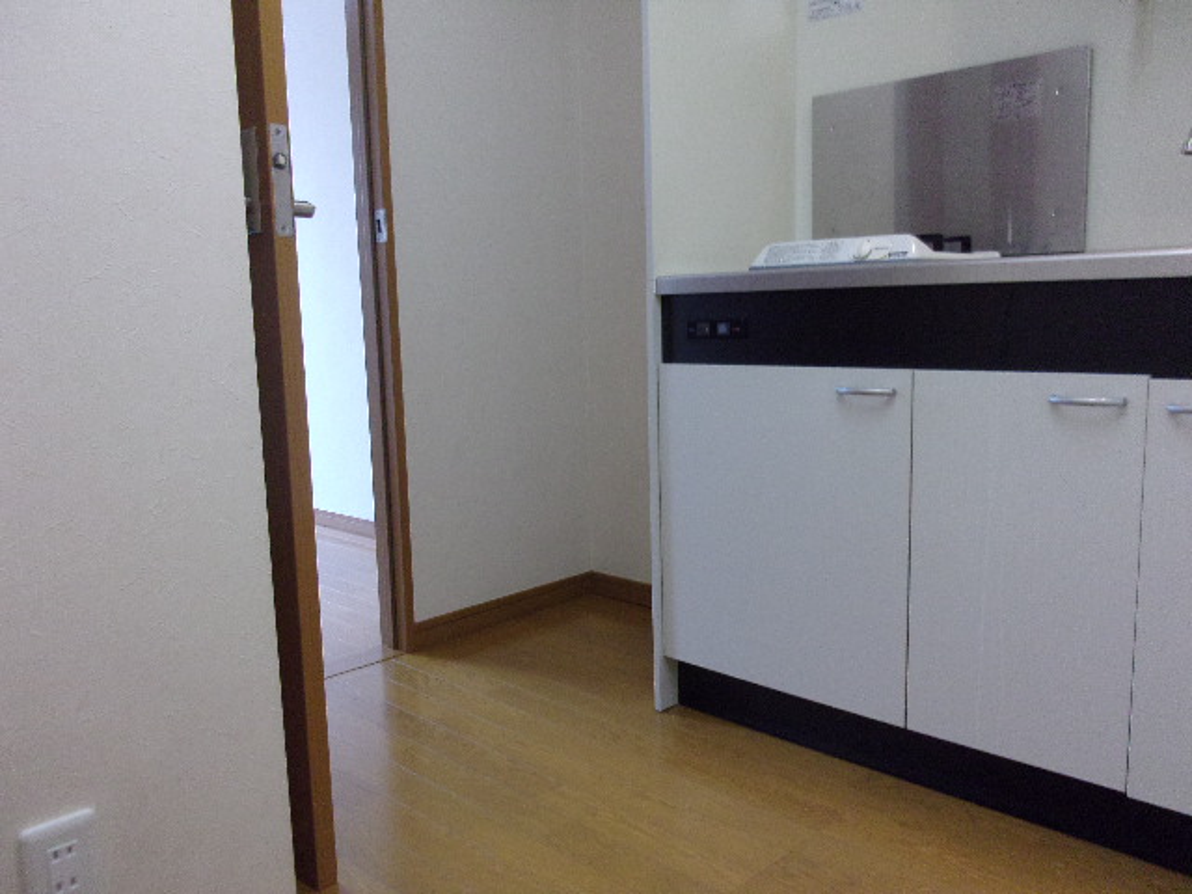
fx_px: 964
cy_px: 447
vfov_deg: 49.7
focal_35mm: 28
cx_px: 596
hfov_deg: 63.4
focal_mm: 5.1
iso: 363
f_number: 3.9
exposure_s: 1/34
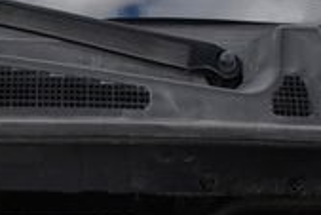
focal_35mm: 102
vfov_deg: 12.8
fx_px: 910
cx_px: 47
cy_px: 309
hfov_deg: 19.7
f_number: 5.6
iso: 400
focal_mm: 18
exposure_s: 1/250
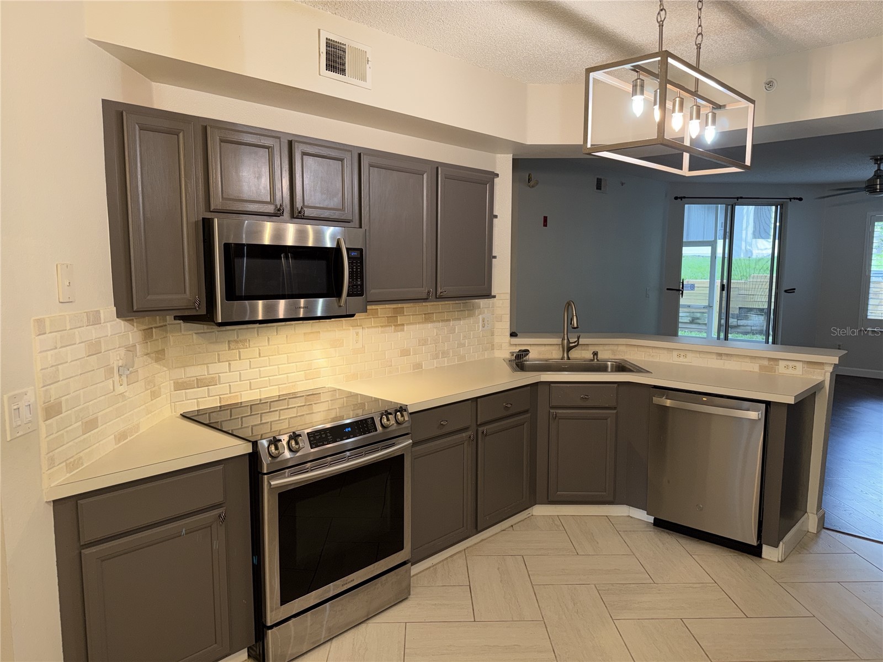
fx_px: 612
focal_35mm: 24
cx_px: 442
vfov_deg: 56.8
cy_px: 331
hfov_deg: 71.6
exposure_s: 1/32
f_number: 1.78
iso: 64
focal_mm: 6.76
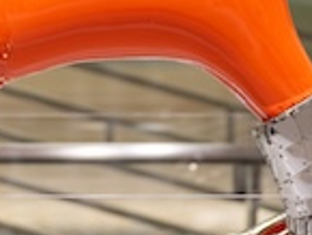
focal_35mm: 215
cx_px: 67
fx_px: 1939
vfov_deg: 6.9
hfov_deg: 9.2
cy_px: -16
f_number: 1.2
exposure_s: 1/500
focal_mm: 50
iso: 250
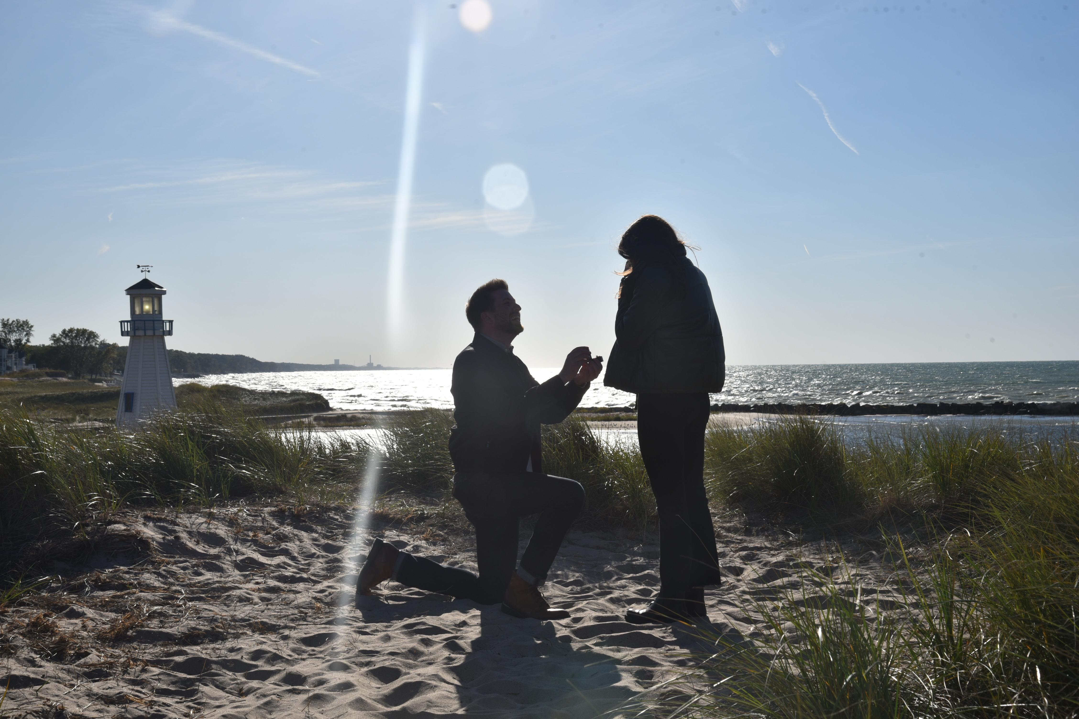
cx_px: 540
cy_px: 360
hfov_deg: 38.2
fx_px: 1558
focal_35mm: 52
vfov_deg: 26.0
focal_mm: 52
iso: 100
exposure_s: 1/200
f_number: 16
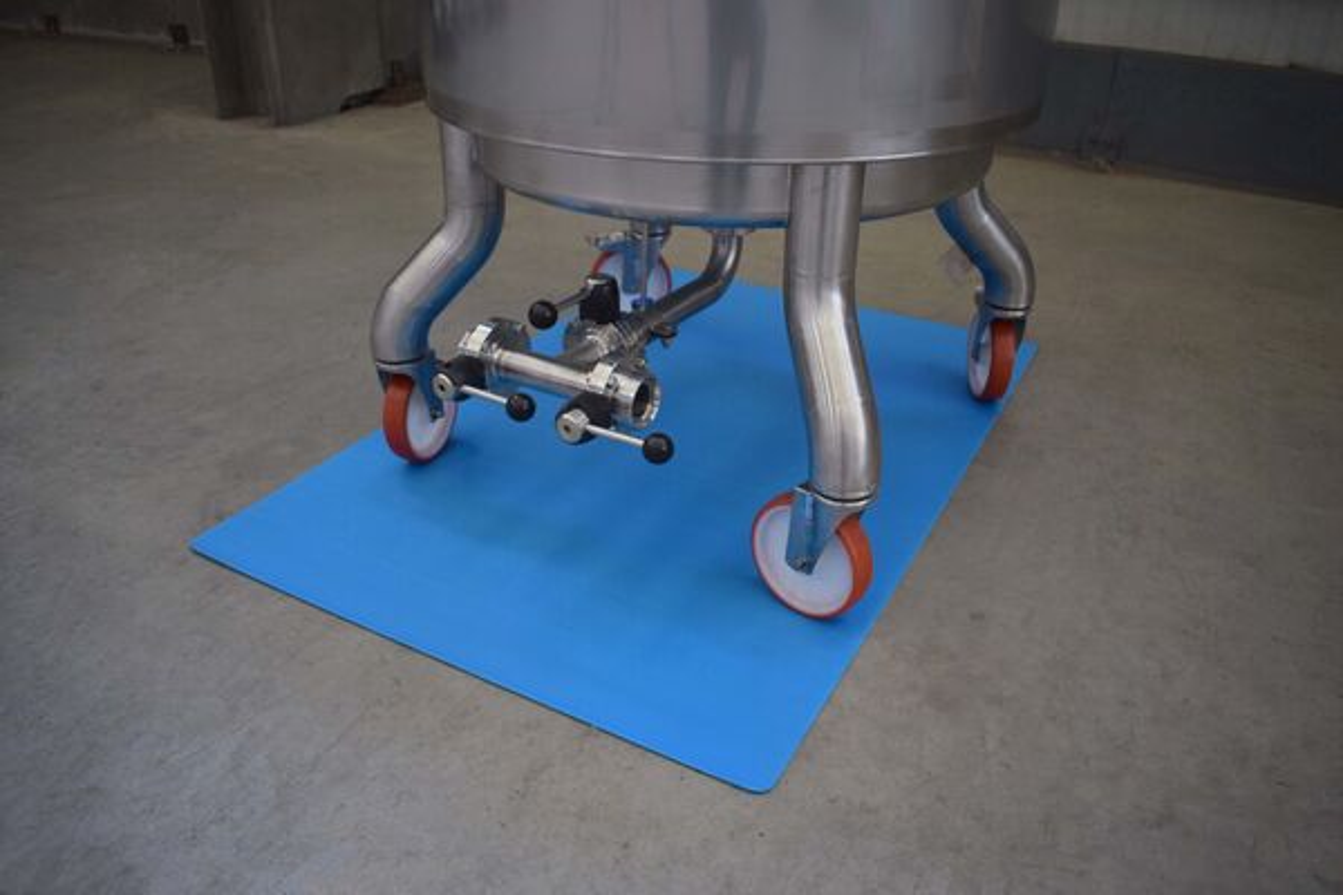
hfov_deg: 67.4
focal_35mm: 27
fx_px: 1007
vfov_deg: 47.9
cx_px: 672
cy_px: 448
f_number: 3.5
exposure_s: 1/60
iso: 1100
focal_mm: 18
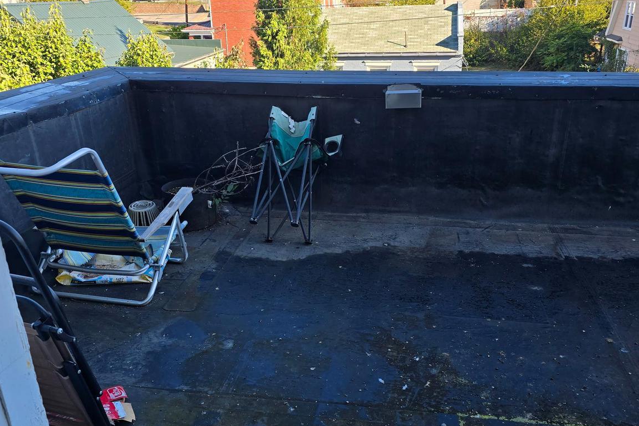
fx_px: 568
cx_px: 320
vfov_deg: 41.1
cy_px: 219
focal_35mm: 32
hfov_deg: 58.7
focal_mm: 6.3
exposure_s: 1/258
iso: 12
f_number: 1.7
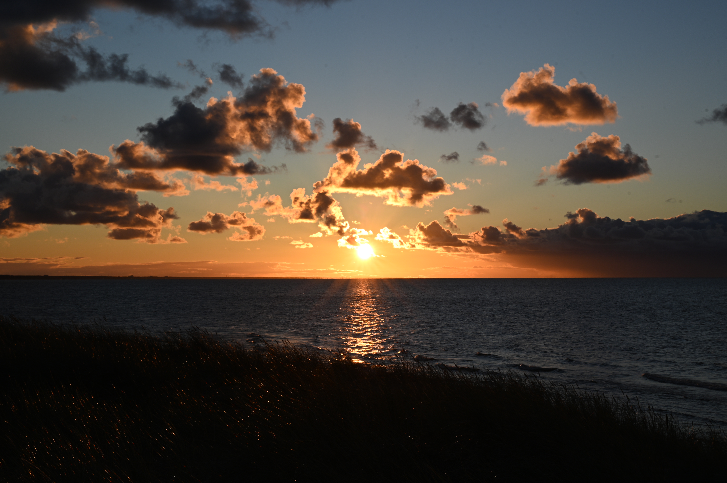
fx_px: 1110
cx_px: 364
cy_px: 242
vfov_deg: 24.6
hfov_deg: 36.3
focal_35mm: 55
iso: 100
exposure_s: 1/125
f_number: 16
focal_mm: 55
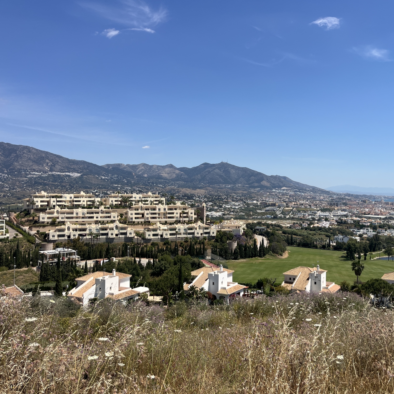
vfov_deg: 52.5
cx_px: 259
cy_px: 199
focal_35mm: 31
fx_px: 399
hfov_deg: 51.7
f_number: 1.6
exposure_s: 1/4854
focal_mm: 5.1
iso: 50
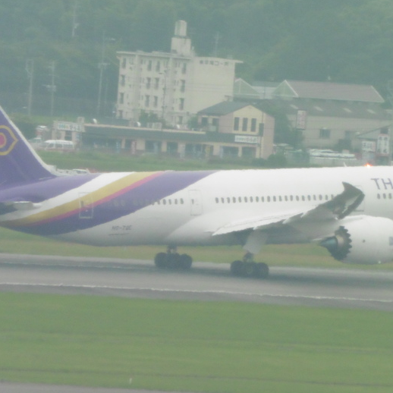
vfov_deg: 2.6
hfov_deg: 2.6
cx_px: 203
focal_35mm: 675
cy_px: 203
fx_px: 8670
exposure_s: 1/1000
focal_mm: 68.9
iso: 400
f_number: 6.3
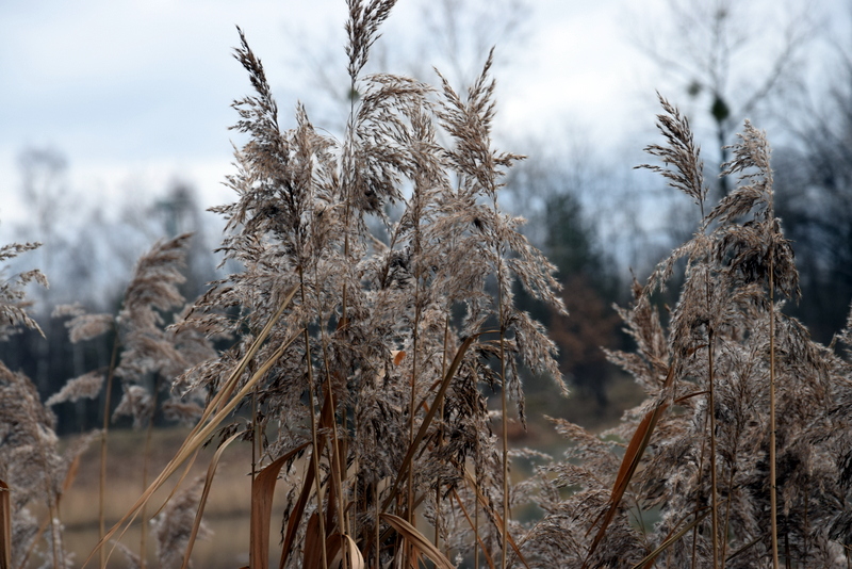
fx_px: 3196
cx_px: 426
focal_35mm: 135
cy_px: 284
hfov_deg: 15.2
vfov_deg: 10.2
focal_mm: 90
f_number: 8
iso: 400
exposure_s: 1/125
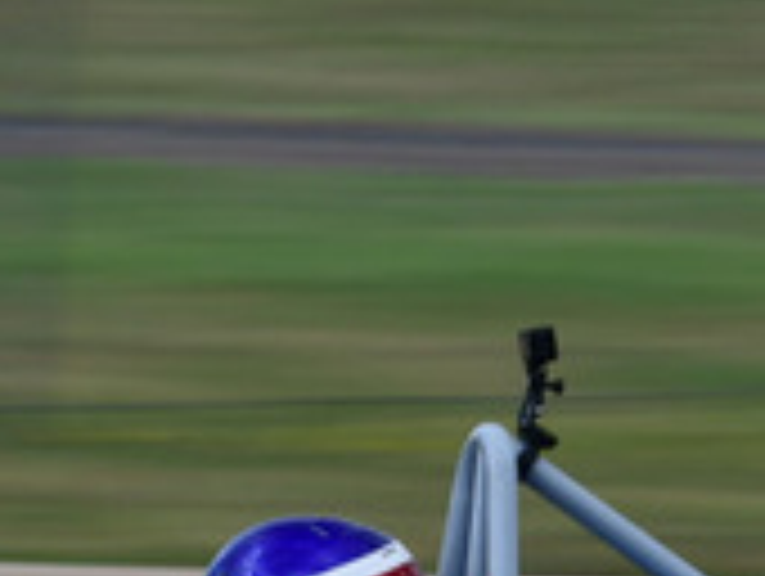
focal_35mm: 1255
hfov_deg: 1.6
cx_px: 166
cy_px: 513
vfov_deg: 1.2
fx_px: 27780
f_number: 10
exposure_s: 1/125
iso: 100
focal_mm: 185
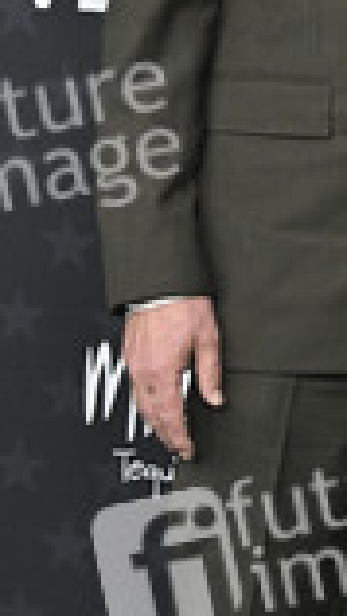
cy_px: -39
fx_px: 2859
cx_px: 405
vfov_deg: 12.1
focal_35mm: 175
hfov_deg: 6.9
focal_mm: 44
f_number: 5.6
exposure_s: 1/320
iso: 1250
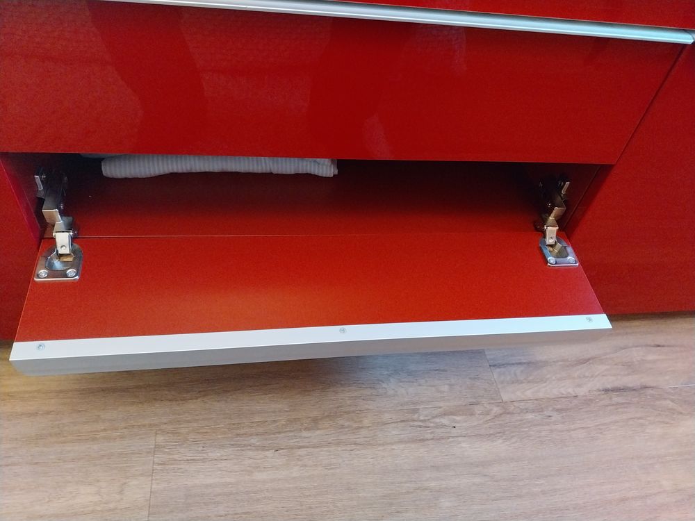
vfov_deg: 53.1
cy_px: 260
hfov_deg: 67.3
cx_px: 348
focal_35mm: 26
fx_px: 522
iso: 1000
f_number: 1.8
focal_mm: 4
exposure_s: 1/25
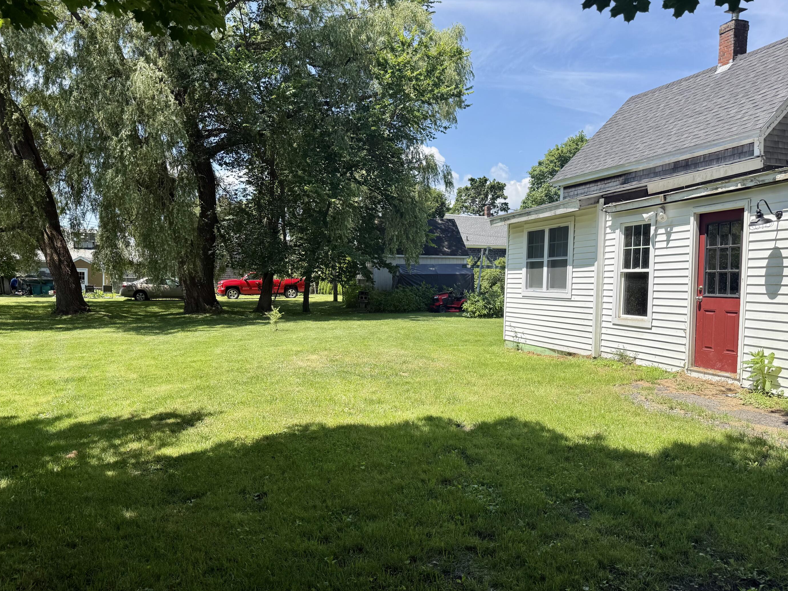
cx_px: 410
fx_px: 592
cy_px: 314
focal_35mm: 26
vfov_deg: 53.0
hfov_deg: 67.3
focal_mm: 6.76
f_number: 1.78
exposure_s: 1/2525
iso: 80
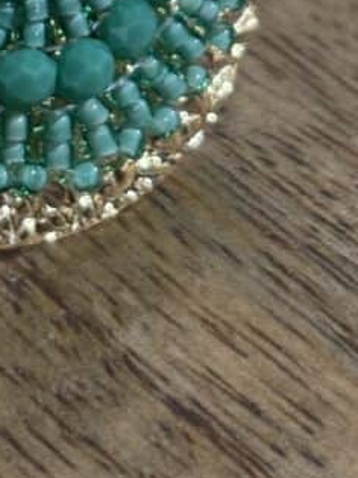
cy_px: -290
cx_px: -6
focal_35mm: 169
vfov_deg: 11.1
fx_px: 2332
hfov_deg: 8.7
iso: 50
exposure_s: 1/50
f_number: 1.6
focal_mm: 5.96
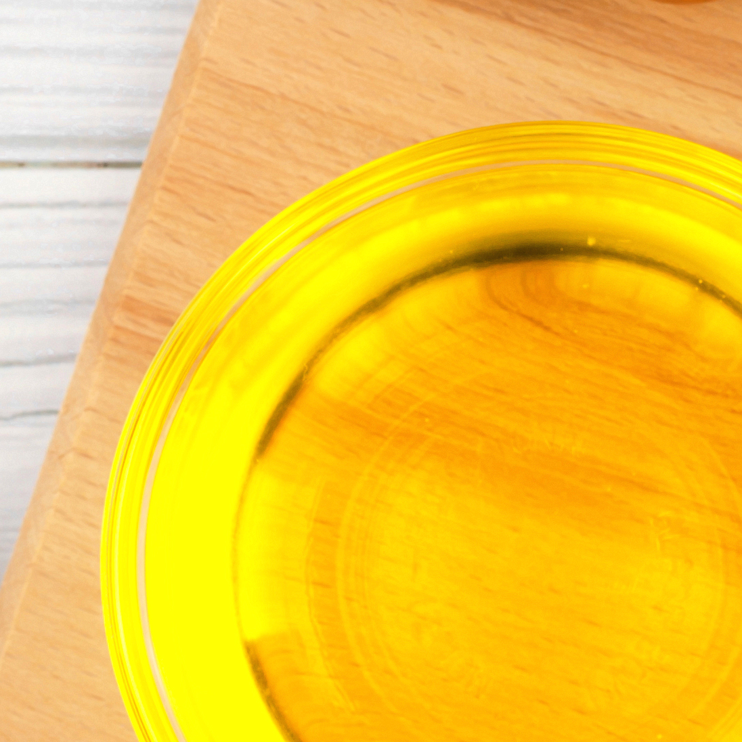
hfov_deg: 6.1
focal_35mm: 286
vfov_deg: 6.1
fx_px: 6936
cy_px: 384
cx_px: 283
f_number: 10
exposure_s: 1/10
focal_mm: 50
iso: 100
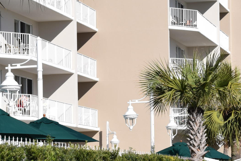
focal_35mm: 153
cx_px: 193
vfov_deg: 8.9
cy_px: 174
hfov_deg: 13.4
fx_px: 1024
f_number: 11
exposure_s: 1/500
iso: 200
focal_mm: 36
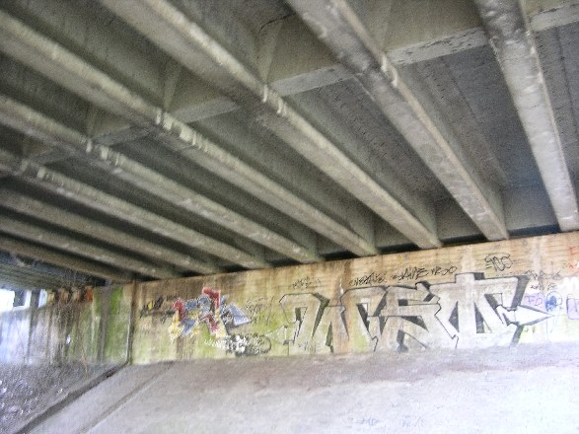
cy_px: 217
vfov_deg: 40.7
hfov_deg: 52.6
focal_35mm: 35
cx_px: 290
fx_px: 585
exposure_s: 1/4.2
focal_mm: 8.9
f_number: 2.8
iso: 84
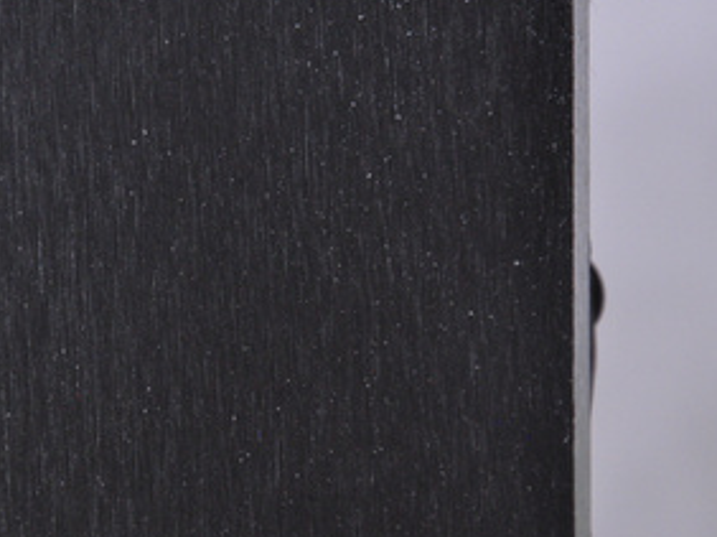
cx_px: 216
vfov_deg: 6.1
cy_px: 302
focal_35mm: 242
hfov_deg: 8.2
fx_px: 5003
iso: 3200
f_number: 9.5
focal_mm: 105
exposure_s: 1/125
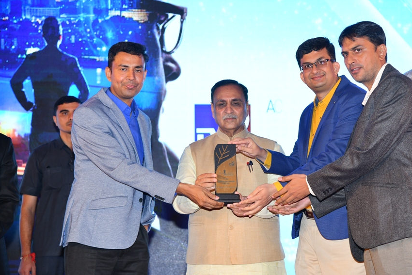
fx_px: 1076
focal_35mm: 94
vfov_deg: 14.6
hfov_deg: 21.6
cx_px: 247
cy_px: 142
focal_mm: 78
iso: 640
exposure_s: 1/160
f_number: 4.5
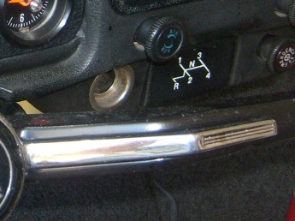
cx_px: -44
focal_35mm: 104
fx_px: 885
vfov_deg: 13.9
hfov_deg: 18.1
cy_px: -15
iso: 100
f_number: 2.8
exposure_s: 1/45
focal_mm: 5.8
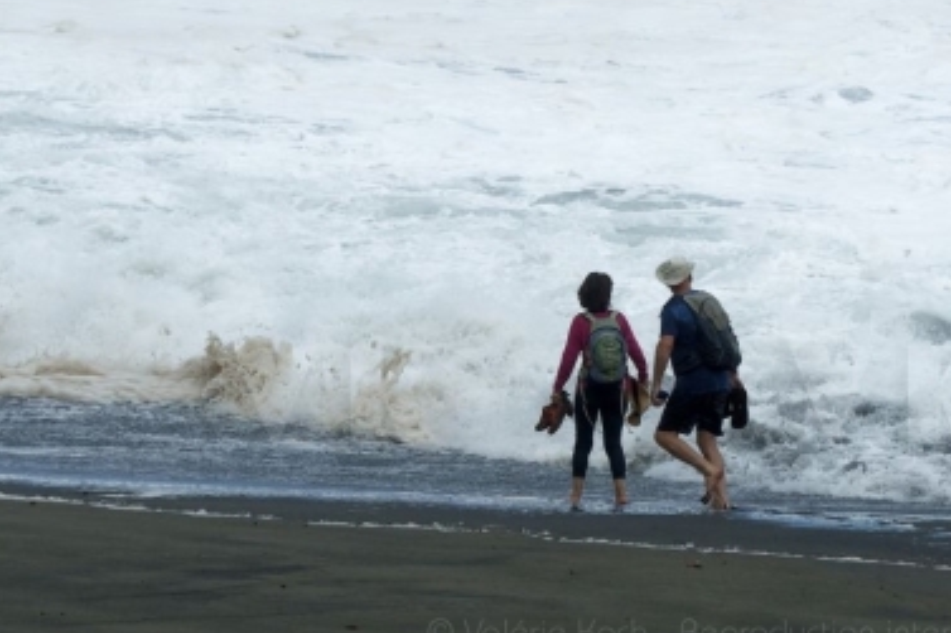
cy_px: 26
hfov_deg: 4.8
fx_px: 11327
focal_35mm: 429
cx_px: 888
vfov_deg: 3.2
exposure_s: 1/800
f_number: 8
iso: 100
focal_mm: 135
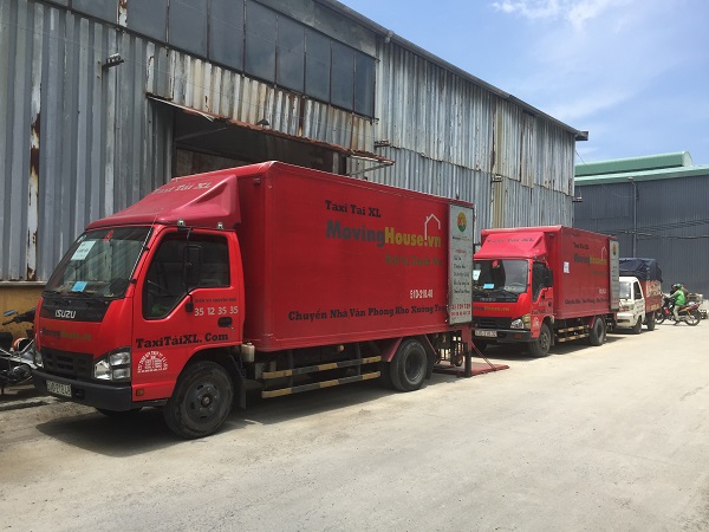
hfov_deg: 61.7
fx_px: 594
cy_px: 266
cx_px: 354
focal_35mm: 29
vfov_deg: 48.2
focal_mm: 4.15
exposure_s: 1/1582
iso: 32
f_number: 2.2
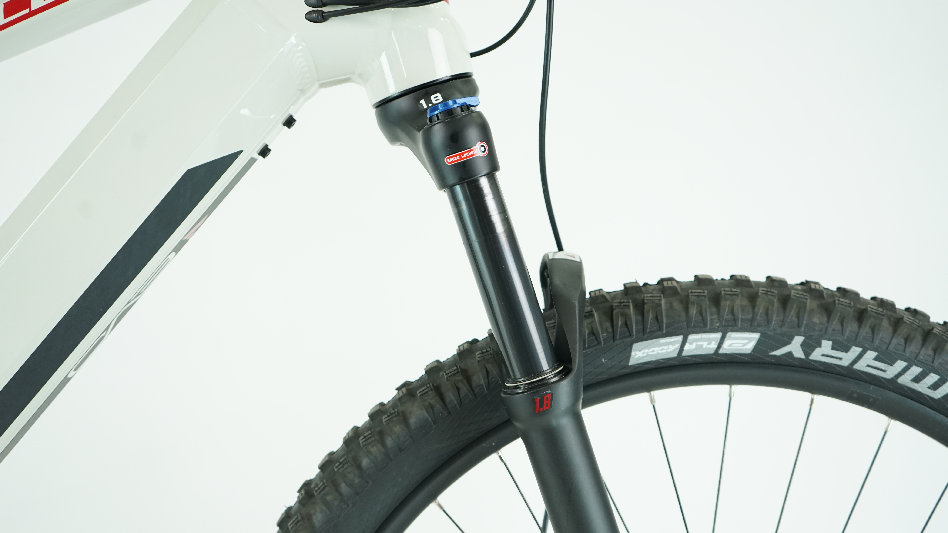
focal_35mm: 40
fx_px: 1006
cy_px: 289
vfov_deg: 29.7
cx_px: 472
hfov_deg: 50.5
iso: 1250
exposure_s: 1/200
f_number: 4
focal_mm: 38
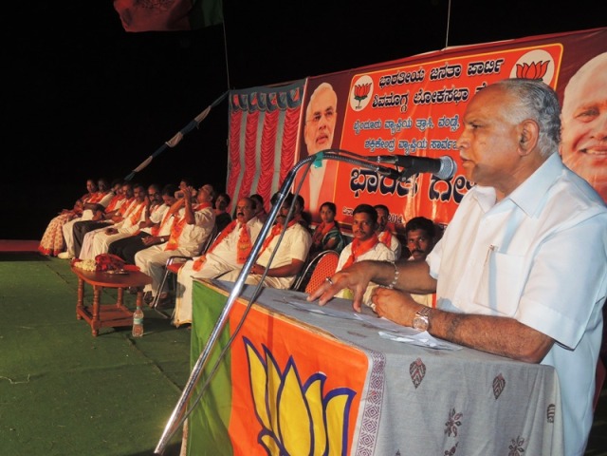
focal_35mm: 33
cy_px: 228
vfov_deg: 42.9
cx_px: 304
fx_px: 579
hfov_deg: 55.4
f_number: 3.2
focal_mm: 5.8
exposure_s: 1/30
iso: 200
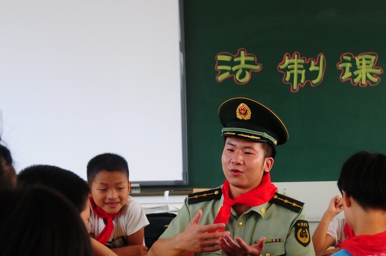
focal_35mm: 114
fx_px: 1221
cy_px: 176
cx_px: 241
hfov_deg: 17.9
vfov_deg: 12.0
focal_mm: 50
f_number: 5
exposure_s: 1/160
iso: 500
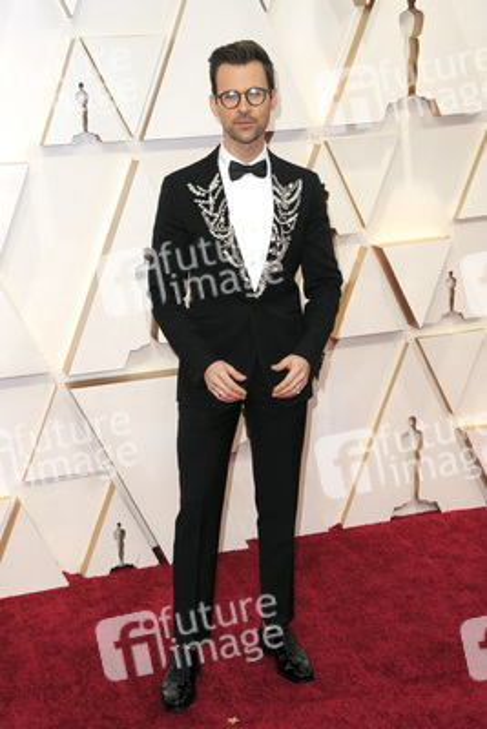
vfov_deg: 30.9
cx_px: 244
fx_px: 1318
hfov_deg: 20.9
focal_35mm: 65
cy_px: 364
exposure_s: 1/250
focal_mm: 65
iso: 1000
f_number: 7.1
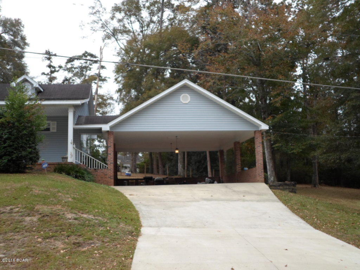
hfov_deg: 51.4
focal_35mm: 36
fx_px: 374
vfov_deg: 39.7
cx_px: 180
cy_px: 135
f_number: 3
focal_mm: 6.5
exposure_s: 1/180
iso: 80
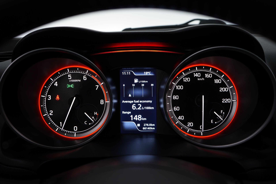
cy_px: 92
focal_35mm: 34
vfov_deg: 38.9
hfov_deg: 55.8
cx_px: 138
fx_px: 261
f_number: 5.6
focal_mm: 34
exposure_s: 1/15
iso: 800
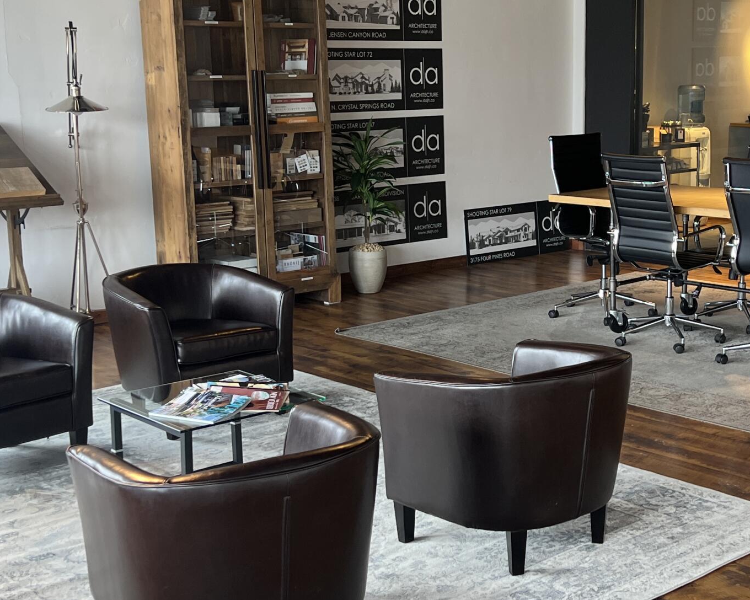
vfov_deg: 27.1
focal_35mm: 56
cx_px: 517
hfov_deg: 33.2
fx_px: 1243
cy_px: 285
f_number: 1.5
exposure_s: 1/120
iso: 100
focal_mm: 5.7
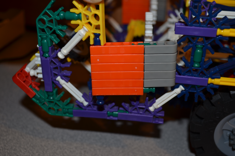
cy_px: 78
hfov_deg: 41.2
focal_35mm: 48
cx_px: 118
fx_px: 313
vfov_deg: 28.0
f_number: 5.6
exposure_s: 1/30
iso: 200
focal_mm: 32
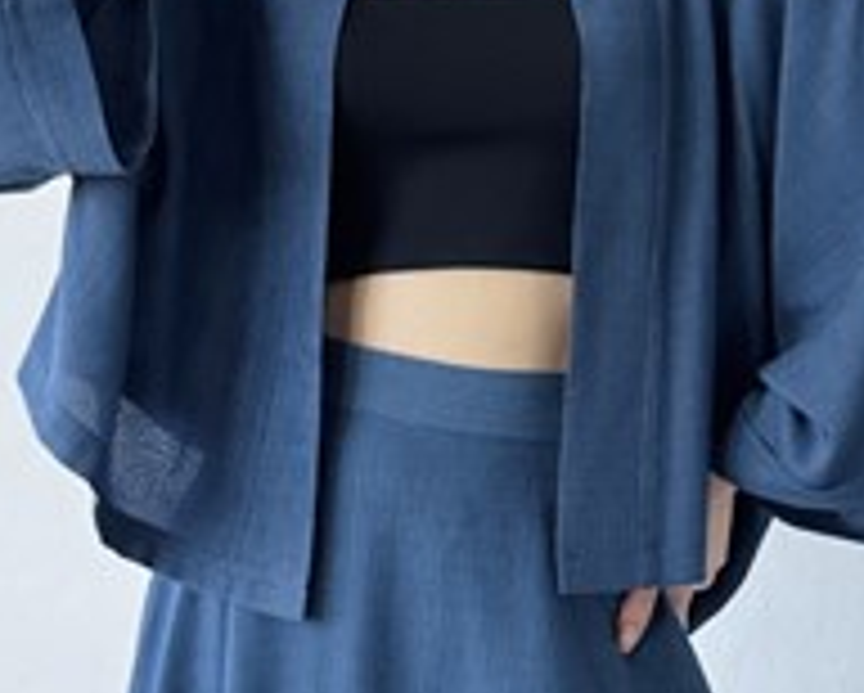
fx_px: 3328
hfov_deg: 14.8
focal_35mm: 130
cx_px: 450
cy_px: 200
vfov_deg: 11.9
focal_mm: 6.76
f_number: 1.78
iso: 64
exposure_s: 1/247
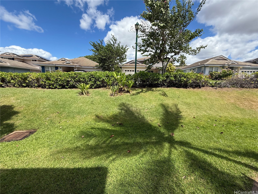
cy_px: 97
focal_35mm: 14
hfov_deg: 102.1
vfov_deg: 85.7
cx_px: 129
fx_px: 104
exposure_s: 1/1259
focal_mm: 2.22
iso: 50
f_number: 2.2
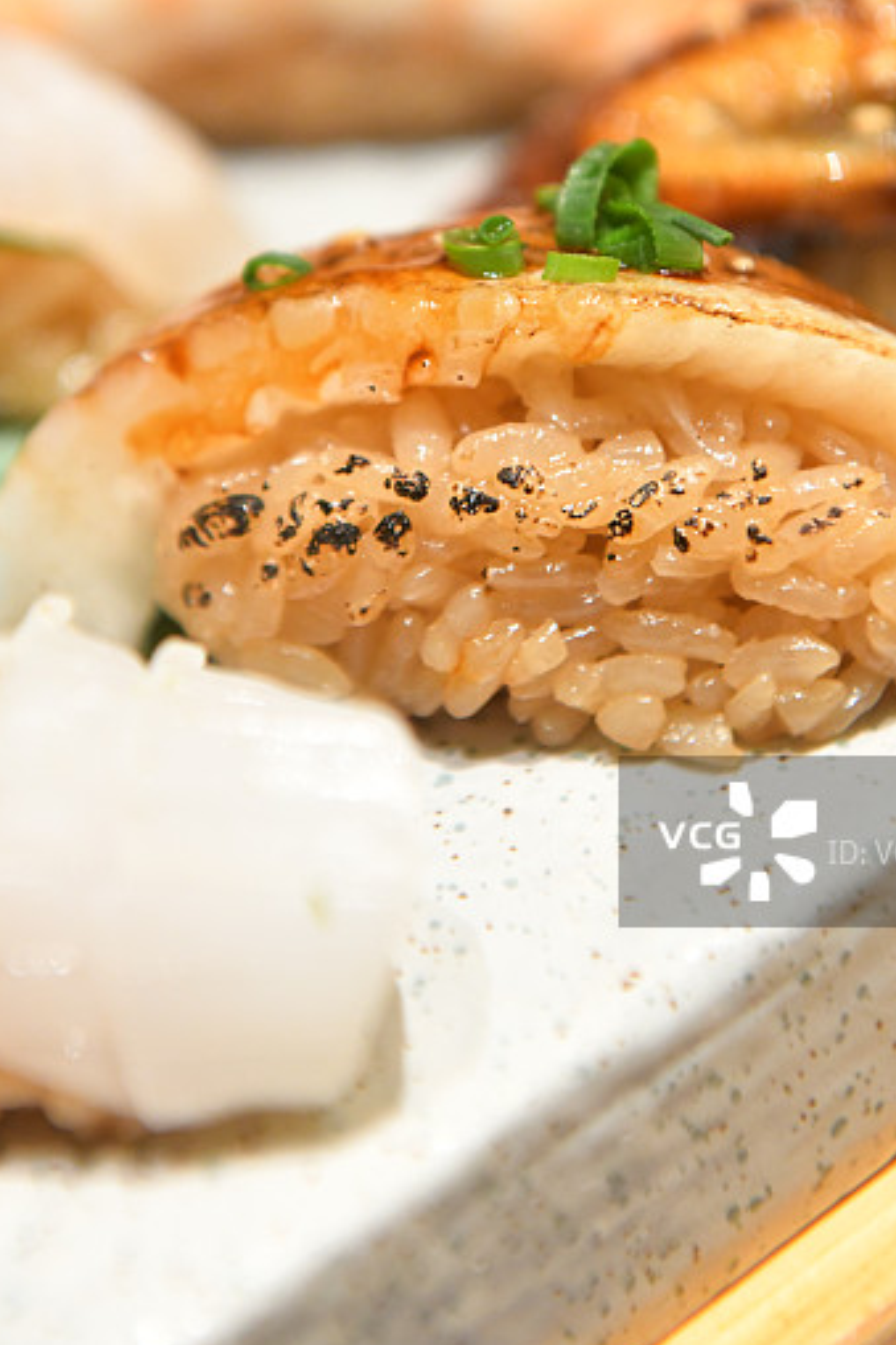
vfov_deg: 18.5
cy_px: 346
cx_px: 504
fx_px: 4109
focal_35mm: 110
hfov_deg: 12.4
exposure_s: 1/250
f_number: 4.5
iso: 4000
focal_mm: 70
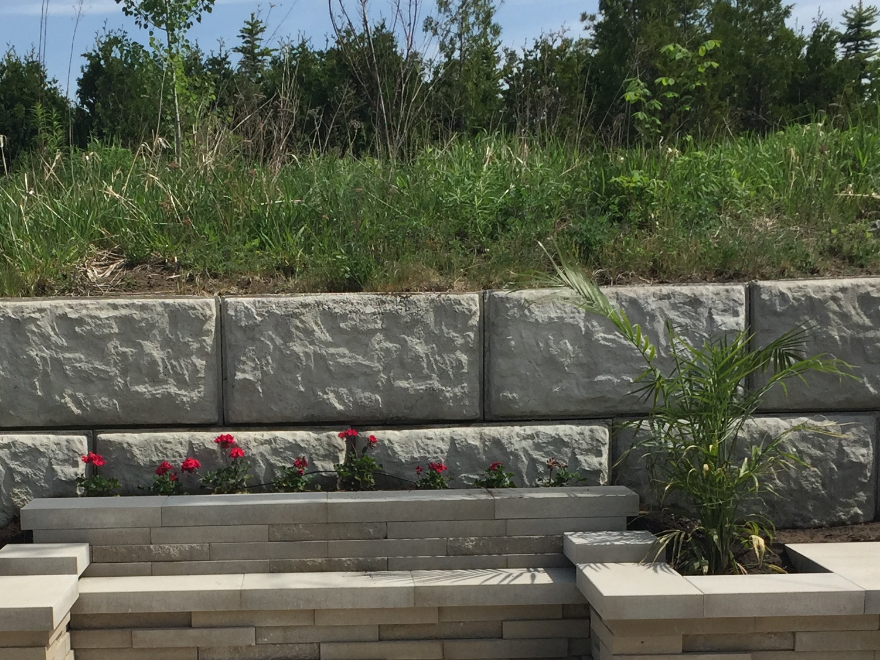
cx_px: 268
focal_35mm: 63
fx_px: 1602
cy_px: 596
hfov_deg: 30.4
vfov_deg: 22.7
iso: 32
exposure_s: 1/2825
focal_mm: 4.15
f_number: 2.2
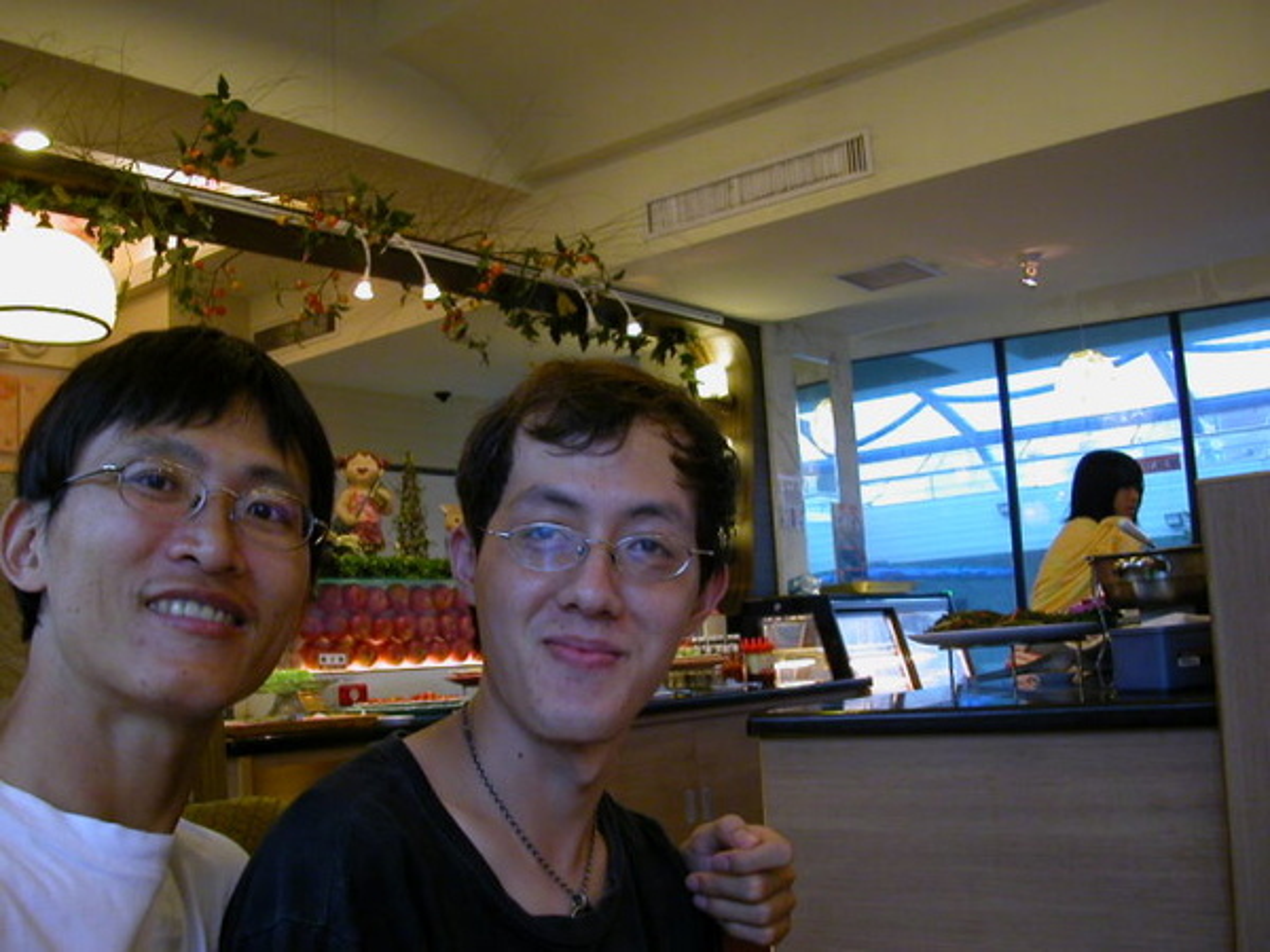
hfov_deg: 50.1
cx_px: 635
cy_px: 476
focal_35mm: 37
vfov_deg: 38.7
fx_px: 1357
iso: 100
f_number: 2.7
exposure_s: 1/29.7
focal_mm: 5.6
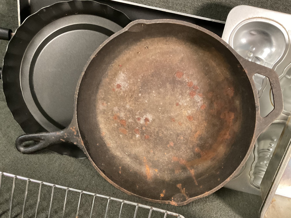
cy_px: 109
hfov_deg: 61.7
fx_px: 244
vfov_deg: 48.2
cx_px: 146
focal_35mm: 29
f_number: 1.8
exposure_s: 1/30
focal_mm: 3
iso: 500
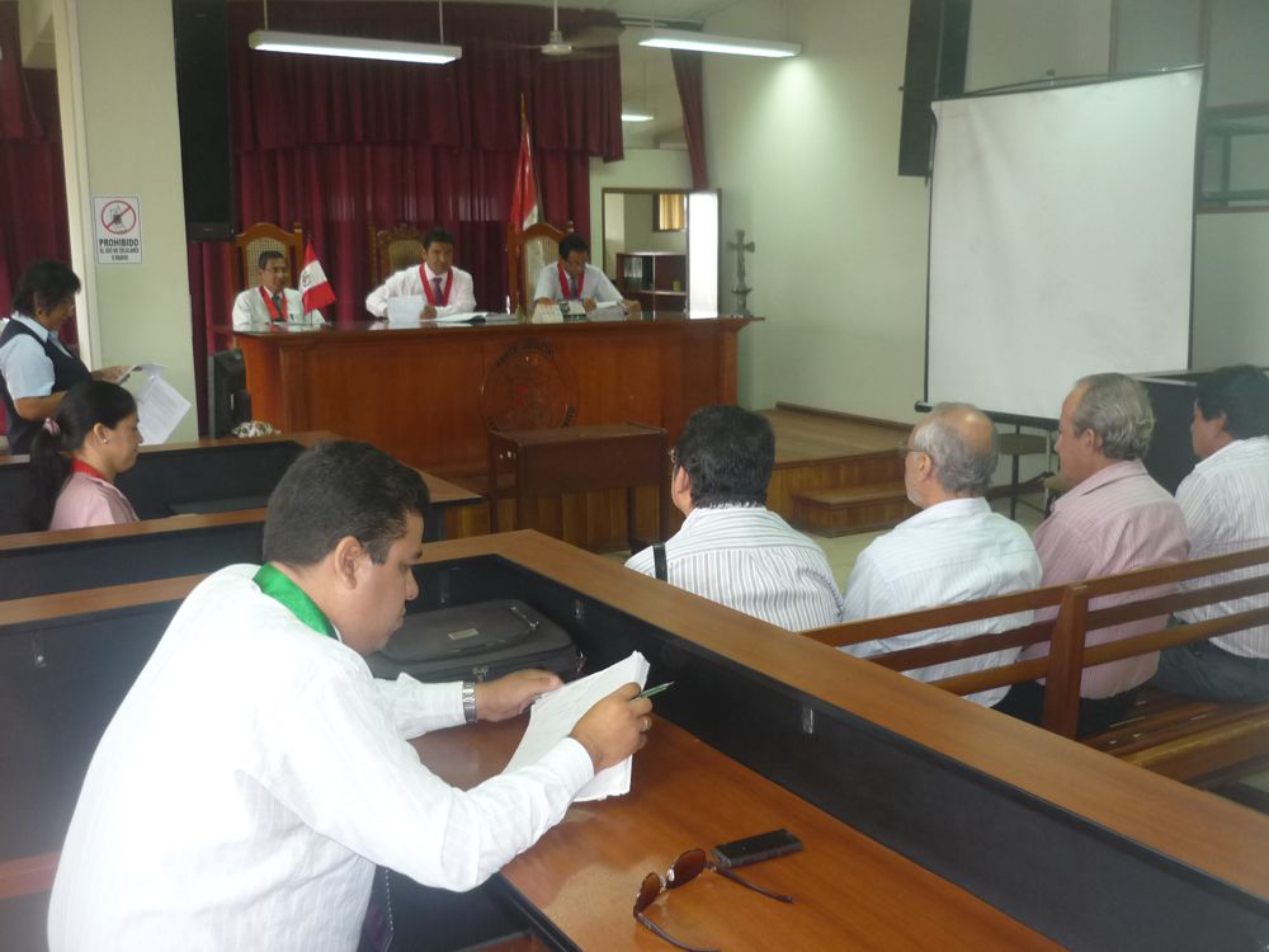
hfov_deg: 55.4
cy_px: 476
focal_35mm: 33
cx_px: 634
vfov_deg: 42.9
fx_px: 1210
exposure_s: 1/30
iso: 200
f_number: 2.8
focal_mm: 5.5
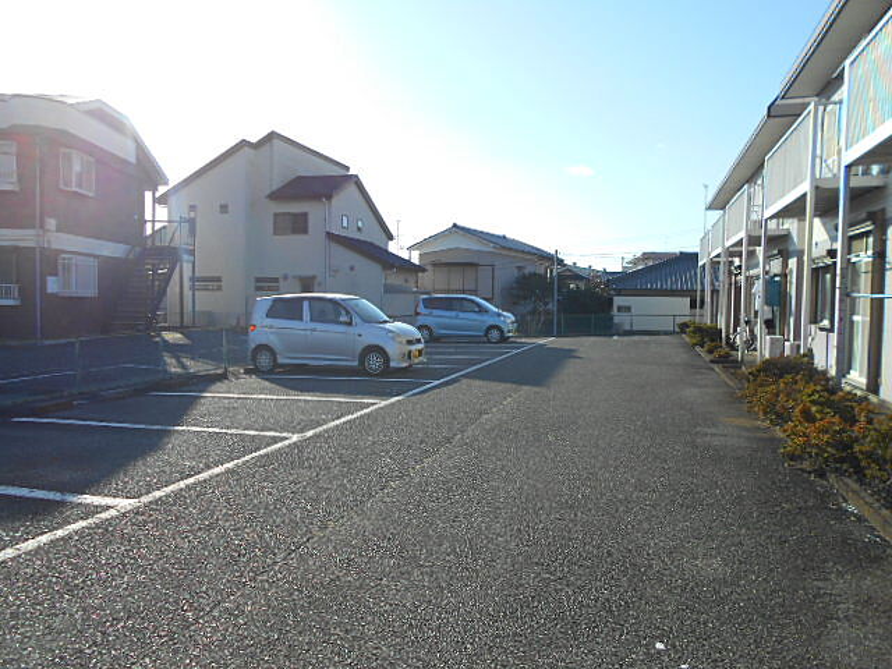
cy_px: 334
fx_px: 670
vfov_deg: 53.1
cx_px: 446
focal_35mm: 26
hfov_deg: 67.3
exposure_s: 1/800
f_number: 3.2
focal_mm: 4.6
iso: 80
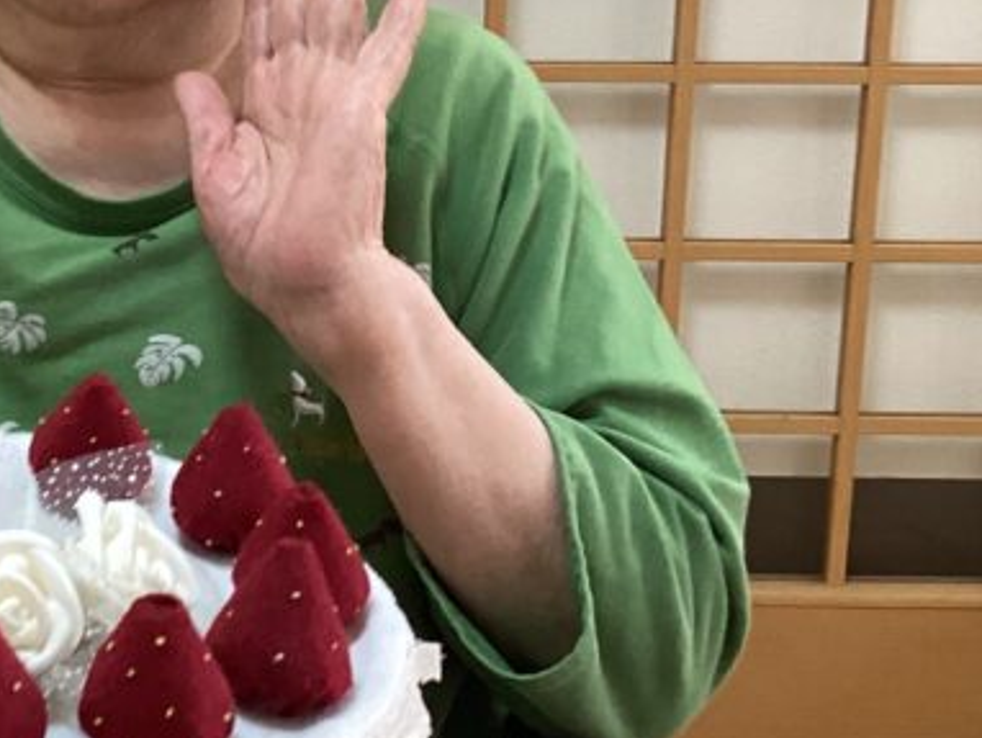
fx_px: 2356
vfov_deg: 17.6
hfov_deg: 22.7
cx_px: 15
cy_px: 98
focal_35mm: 83
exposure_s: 1/50
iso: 160
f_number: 2.4
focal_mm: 3.3
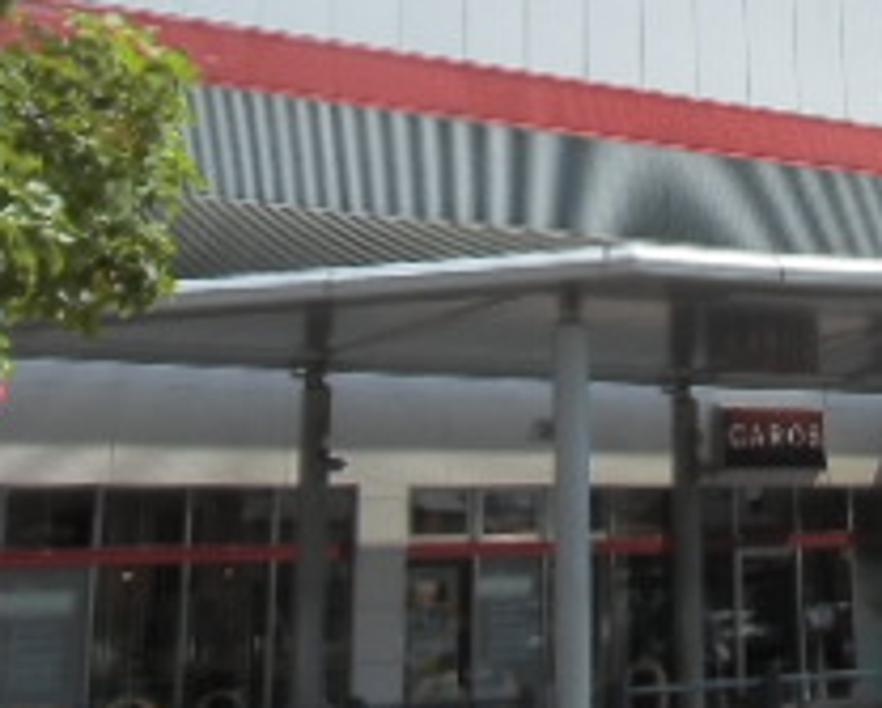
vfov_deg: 20.6
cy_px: -8
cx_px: 831
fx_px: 1882
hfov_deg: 25.4
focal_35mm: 72
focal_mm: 4.24
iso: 64
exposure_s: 1/800
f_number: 3
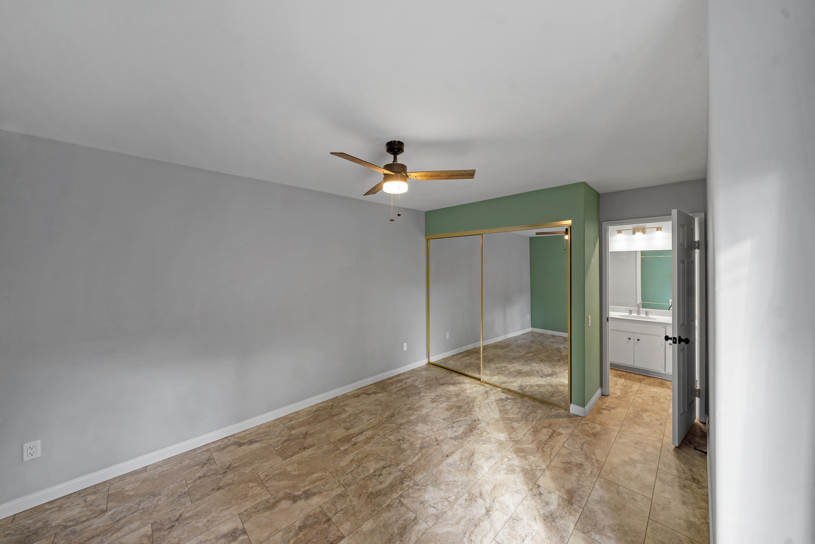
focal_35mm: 12
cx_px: 408
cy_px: 272
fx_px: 272
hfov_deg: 112.6
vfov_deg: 90.0
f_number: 5.6
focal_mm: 12
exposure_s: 1/40
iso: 320
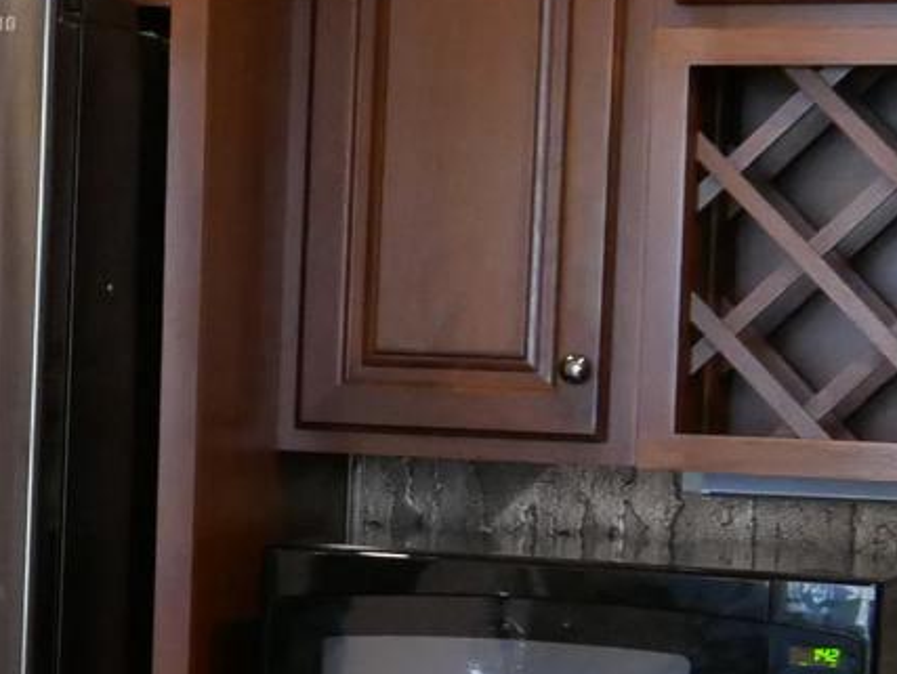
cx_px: -512
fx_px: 3475
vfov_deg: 11.1
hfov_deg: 13.7
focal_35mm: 134
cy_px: 472
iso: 2000
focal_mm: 14
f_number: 4
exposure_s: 1/60
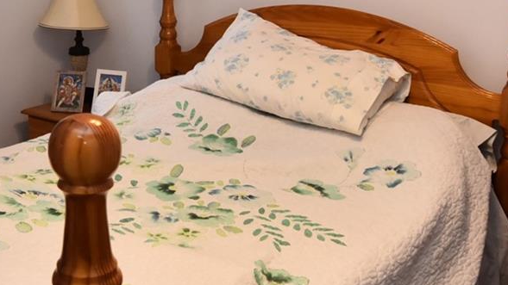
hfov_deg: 39.4
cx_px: 119
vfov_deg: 23.2
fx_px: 687
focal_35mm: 51
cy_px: 63
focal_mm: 14
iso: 1000
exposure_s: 1/60
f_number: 7.1
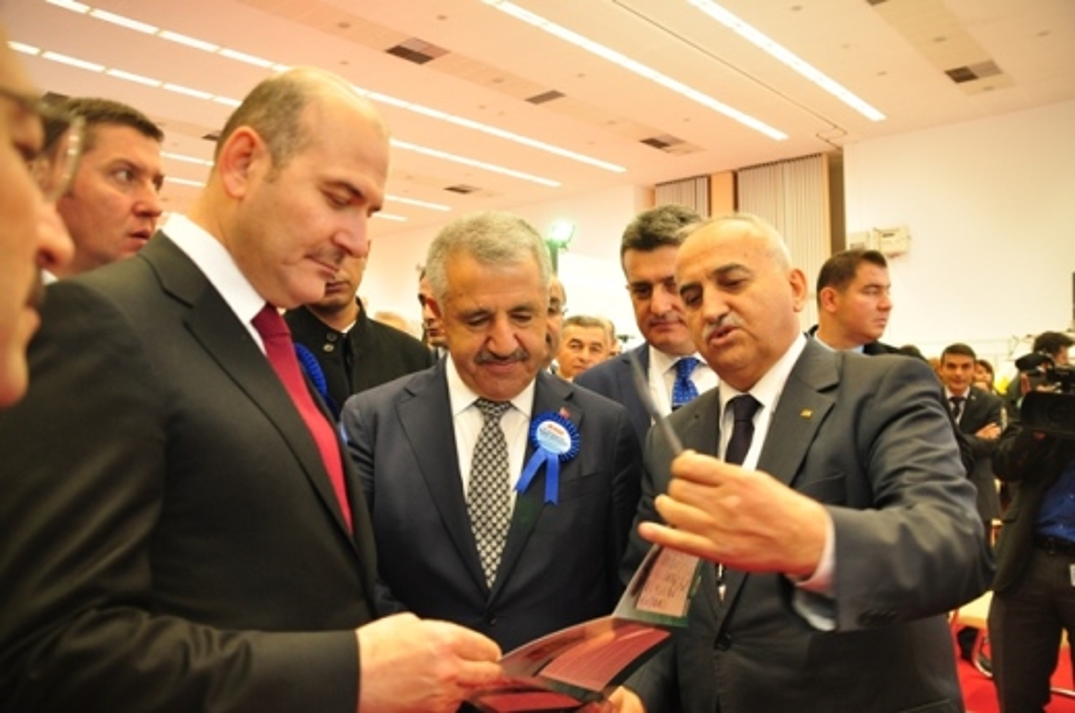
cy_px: 356
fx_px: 805
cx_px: 538
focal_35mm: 27
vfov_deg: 47.8
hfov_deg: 67.5
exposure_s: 1/50
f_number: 3.5
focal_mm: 18
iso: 800
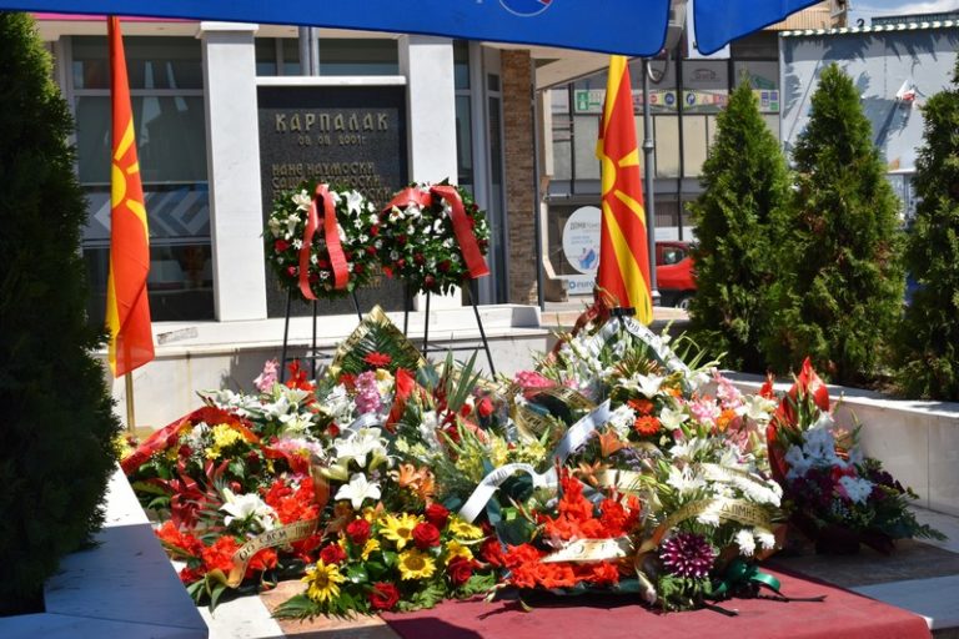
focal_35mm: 52
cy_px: 320
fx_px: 1398
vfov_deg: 25.8
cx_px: 480
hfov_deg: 37.9
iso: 200
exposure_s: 1/500
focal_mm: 35
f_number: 11
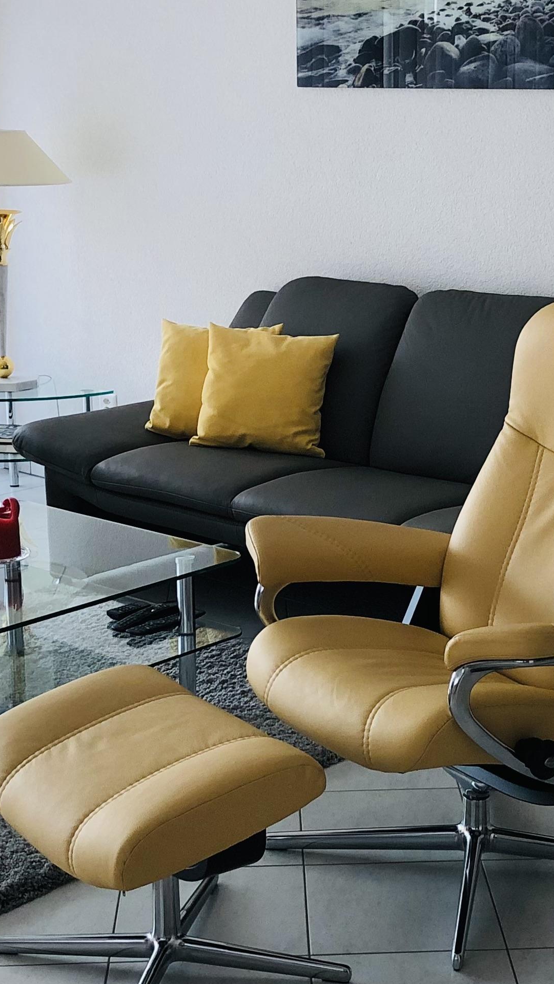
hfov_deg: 18.7
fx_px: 1672
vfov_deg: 32.8
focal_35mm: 64
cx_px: 388
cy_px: 527
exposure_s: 1/24
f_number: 1.8
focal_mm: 3.99
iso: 40
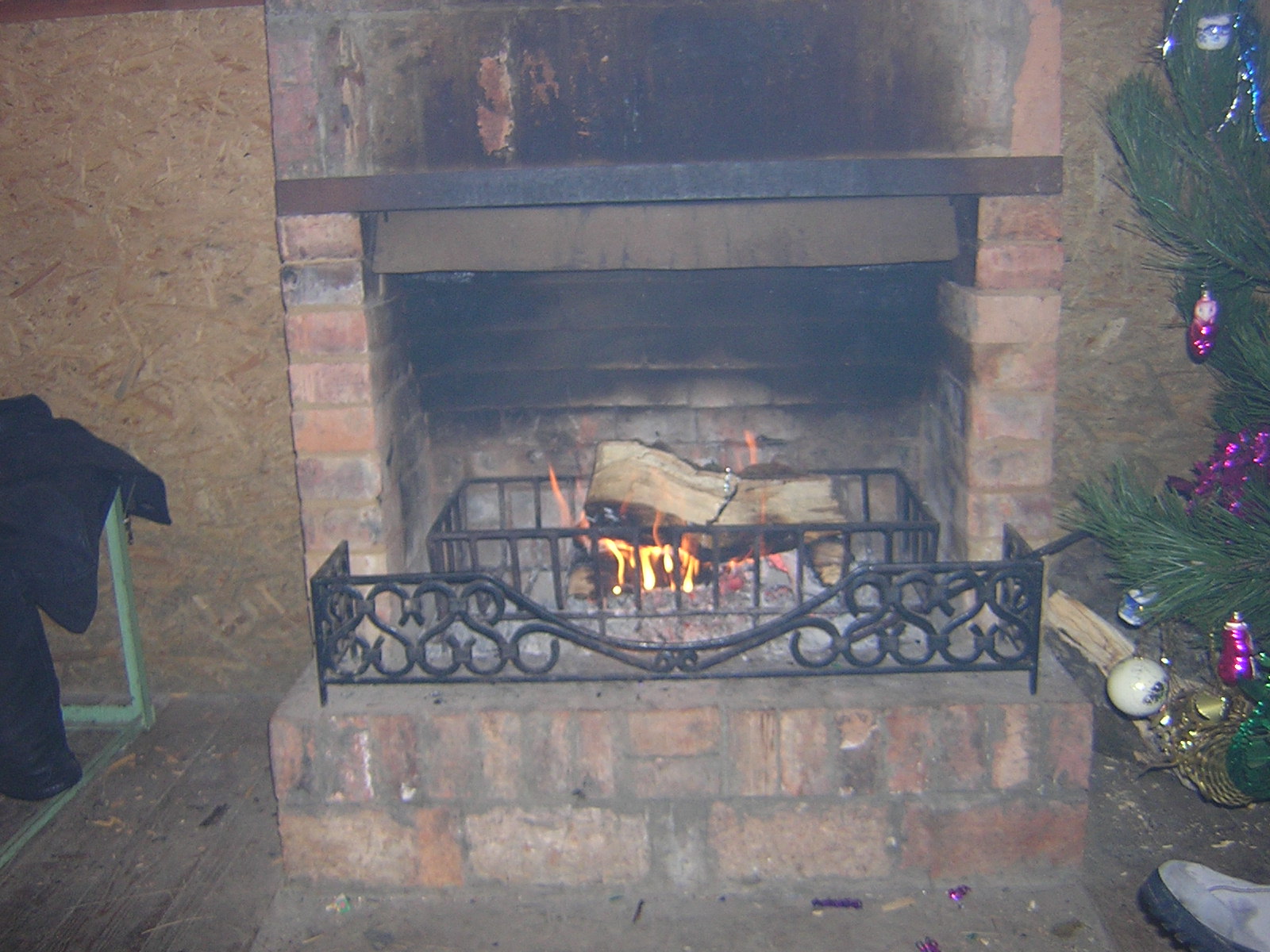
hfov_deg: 51.4
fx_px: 1321
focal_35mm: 36
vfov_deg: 39.7
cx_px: 635
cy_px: 476
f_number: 2.6
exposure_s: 1/60.1
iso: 191
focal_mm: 4.7
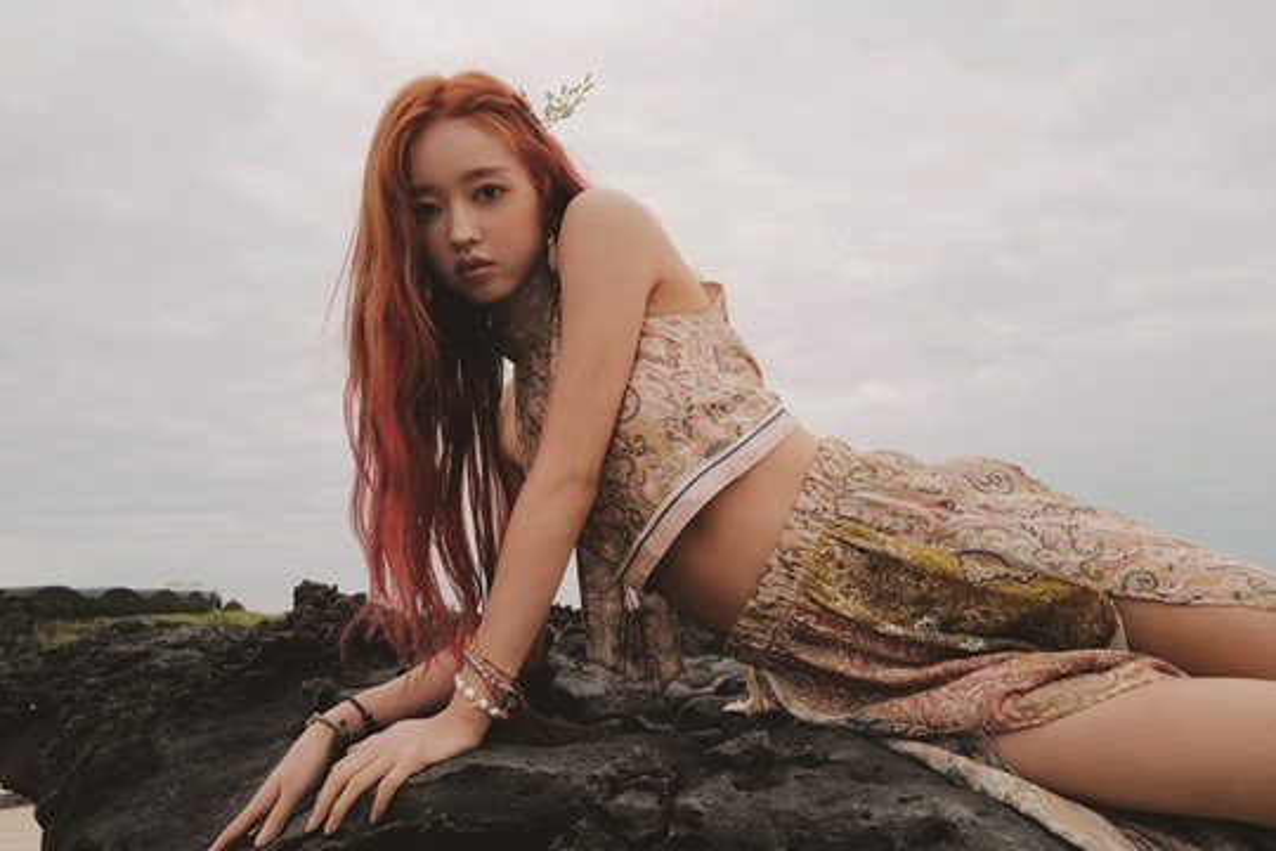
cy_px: 426
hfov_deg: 65.5
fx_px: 992
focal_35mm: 28
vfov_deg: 46.4
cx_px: 638
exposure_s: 1/125
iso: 400
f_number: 8
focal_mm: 28
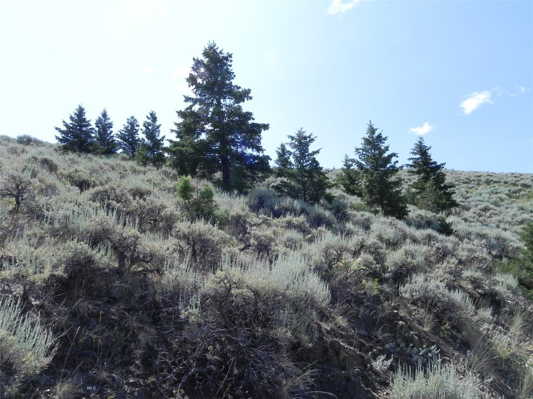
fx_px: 400
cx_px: 266
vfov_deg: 53.1
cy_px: 200
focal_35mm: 26
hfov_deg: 67.3
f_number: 7.1
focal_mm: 4.6
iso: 160
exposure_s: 1/362
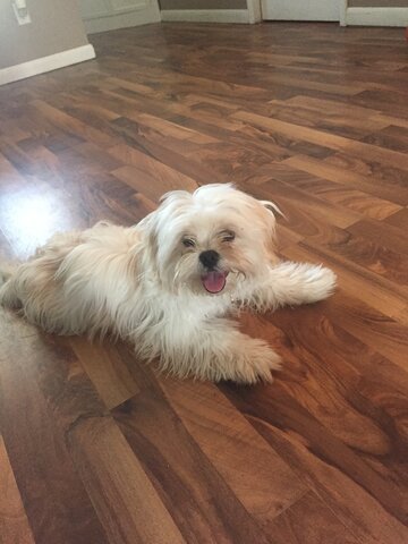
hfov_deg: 48.2
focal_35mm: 29
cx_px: 204
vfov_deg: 61.7
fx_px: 456
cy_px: 272
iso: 250
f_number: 2.2
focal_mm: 4.15
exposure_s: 1/20
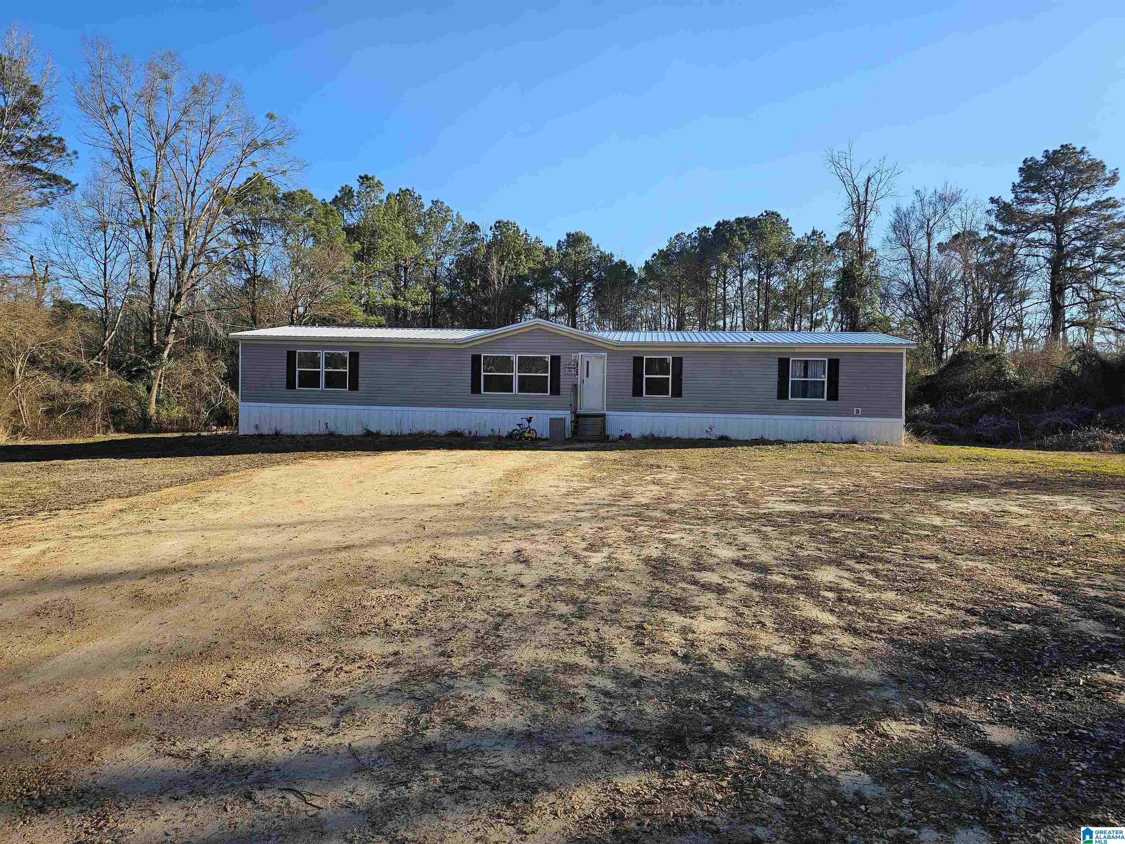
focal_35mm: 23
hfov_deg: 73.9
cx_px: 562
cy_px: 422
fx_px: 747
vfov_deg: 58.9
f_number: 1.7
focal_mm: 6.3
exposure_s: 1/393
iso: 10
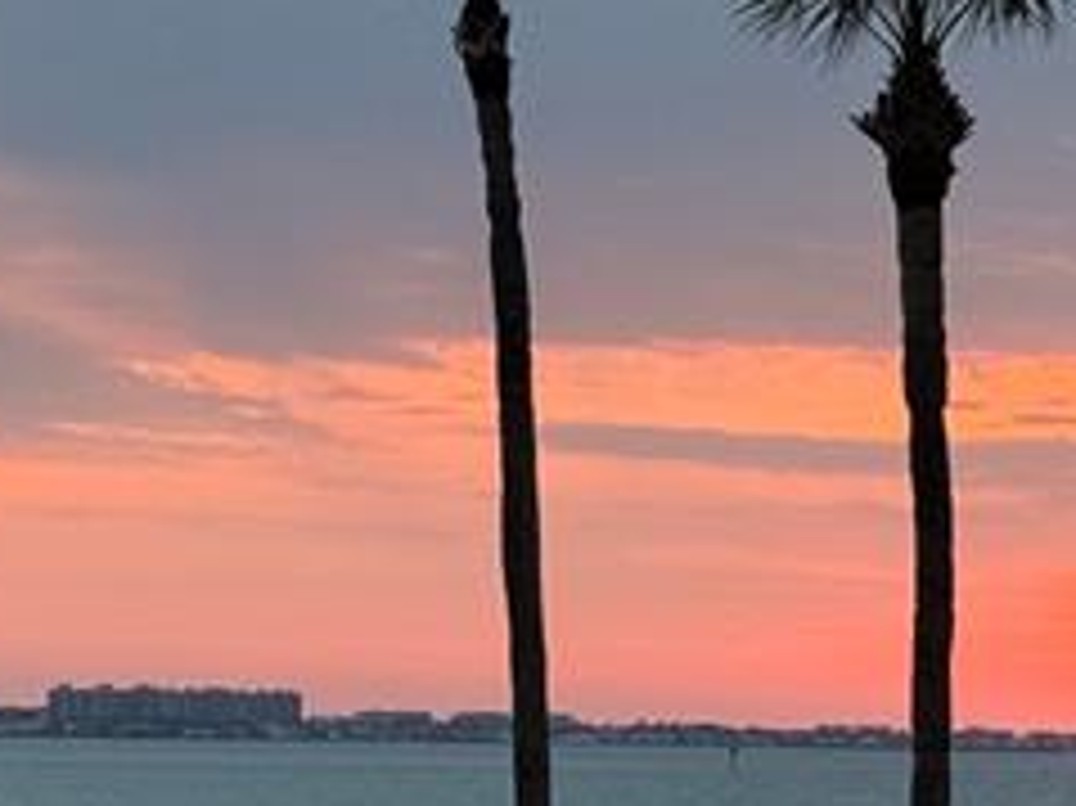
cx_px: 869
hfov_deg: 9.6
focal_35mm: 206
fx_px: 6400
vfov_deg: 7.2
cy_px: -9
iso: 50
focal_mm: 6.76
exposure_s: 1/124
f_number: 1.78
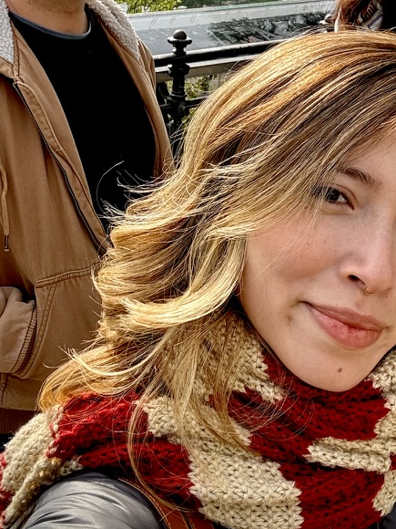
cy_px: 122
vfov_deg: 35.2
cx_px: 249
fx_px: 808
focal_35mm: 53
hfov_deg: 27.4
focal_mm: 2.69
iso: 25
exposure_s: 1/407
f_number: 1.9
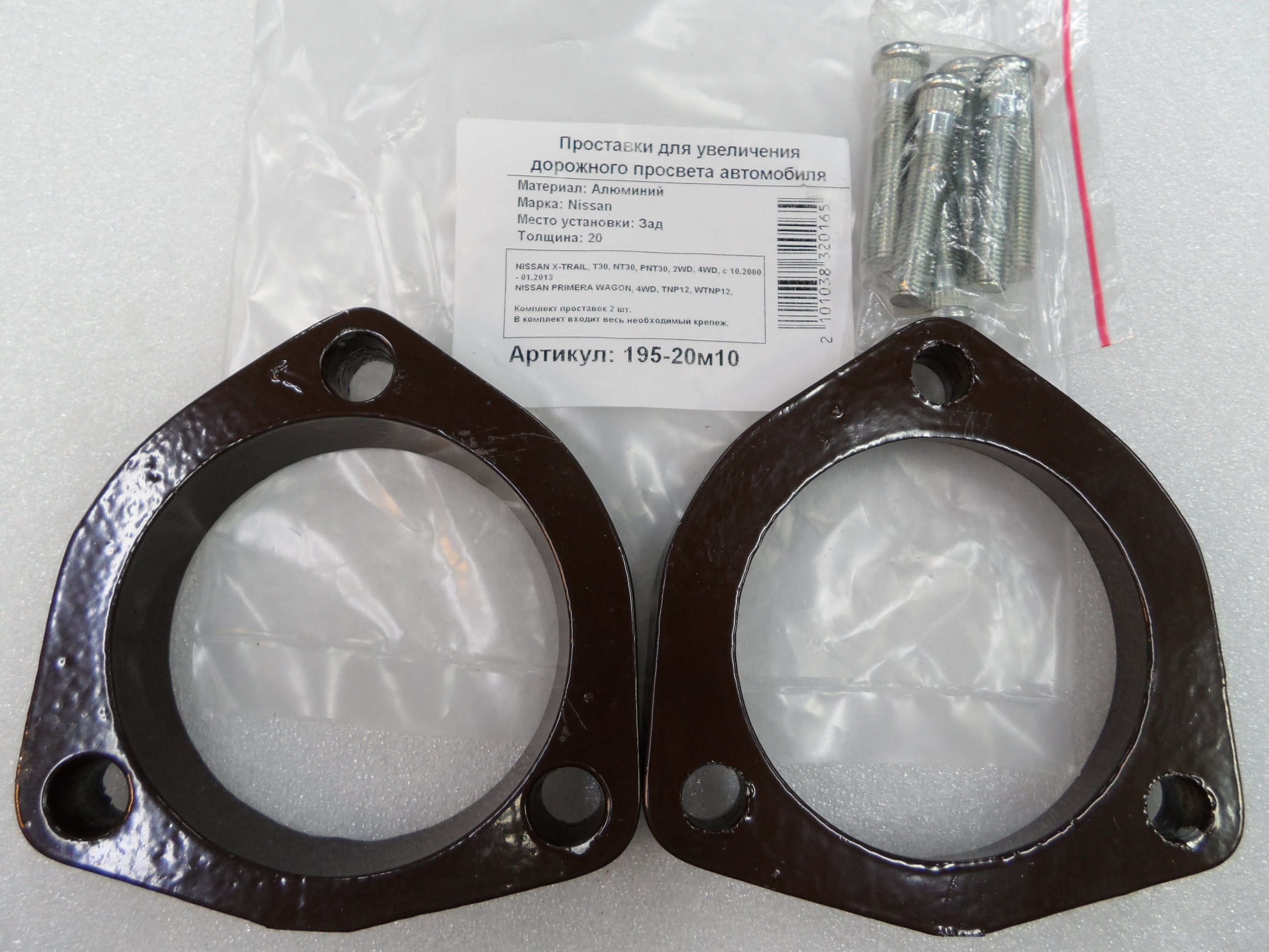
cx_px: 634
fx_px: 916
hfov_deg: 69.4
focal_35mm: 25
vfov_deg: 54.9
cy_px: 476
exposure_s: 1/30
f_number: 2.5
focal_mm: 4.5
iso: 100
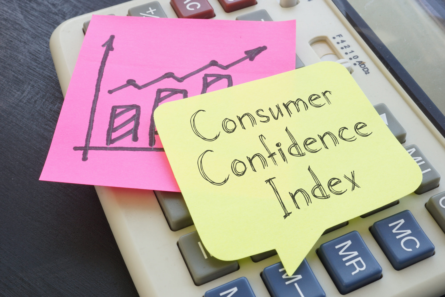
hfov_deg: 43.6
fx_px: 556
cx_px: 222
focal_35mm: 45
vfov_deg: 29.9
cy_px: 148
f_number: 20
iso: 200
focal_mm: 30
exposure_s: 1/2.5
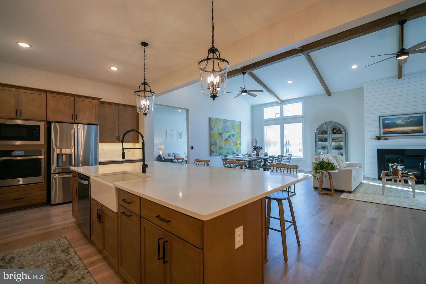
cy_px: 142
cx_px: 213
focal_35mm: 16
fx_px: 189
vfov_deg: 73.7
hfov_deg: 96.7
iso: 400
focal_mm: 16
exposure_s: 1/160
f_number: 4
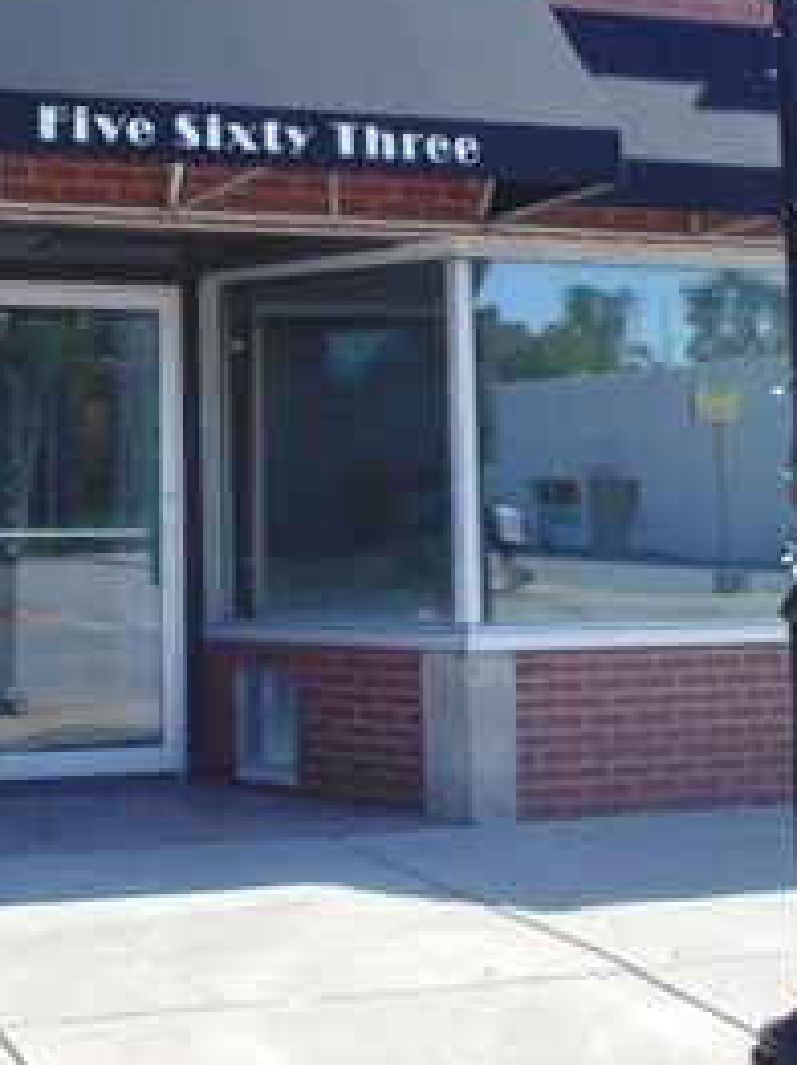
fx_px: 1722
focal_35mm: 56
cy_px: 254
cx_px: 167
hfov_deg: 25.6
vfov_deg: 33.6
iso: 80
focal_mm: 4
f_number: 3.1
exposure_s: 1/400
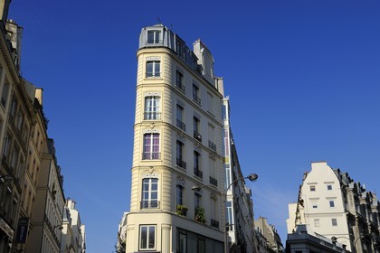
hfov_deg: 43.6
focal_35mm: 45
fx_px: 475
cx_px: 190
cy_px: 126
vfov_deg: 29.9
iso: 200
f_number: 14
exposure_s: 1/200
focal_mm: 45
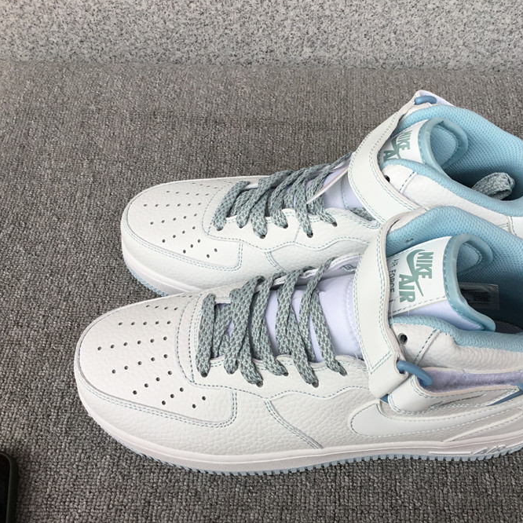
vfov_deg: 44.9
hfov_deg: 44.4
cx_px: 338
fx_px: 632
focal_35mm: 37
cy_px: 261
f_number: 2.4
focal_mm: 3.3
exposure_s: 1/115
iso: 25
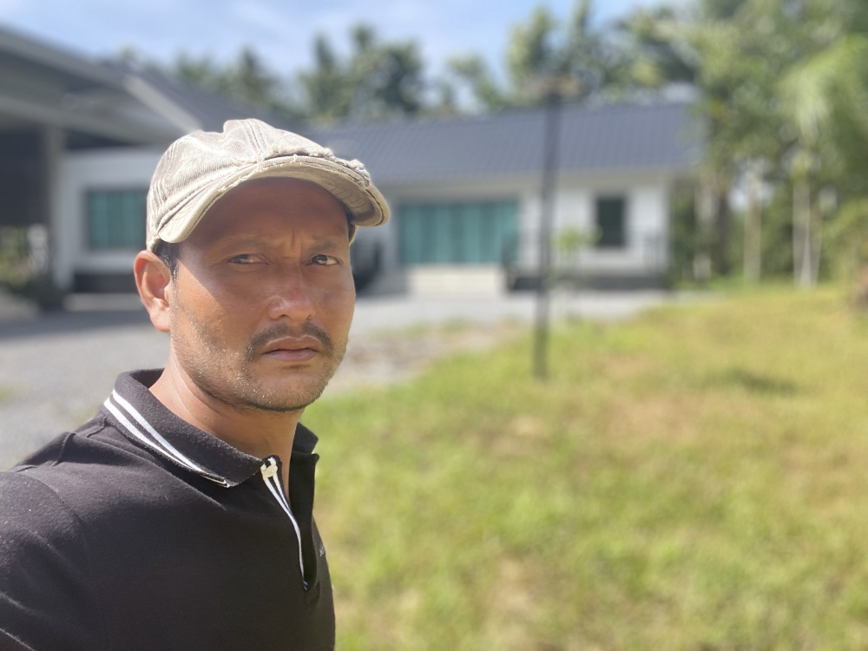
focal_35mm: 30
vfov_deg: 46.8
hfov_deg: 60.0
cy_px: 326
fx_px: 752
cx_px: 434
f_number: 2.2
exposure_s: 1/416
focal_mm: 2.71
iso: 32
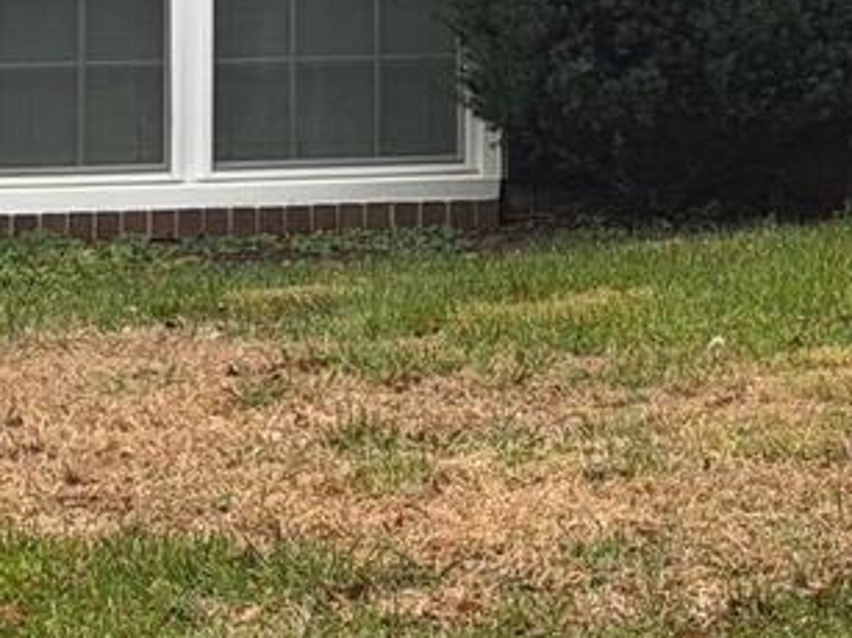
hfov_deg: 8.6
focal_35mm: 225
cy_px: -538
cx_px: 1196
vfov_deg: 6.4
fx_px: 5536
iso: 64
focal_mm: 6.76
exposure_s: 1/148
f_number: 1.78
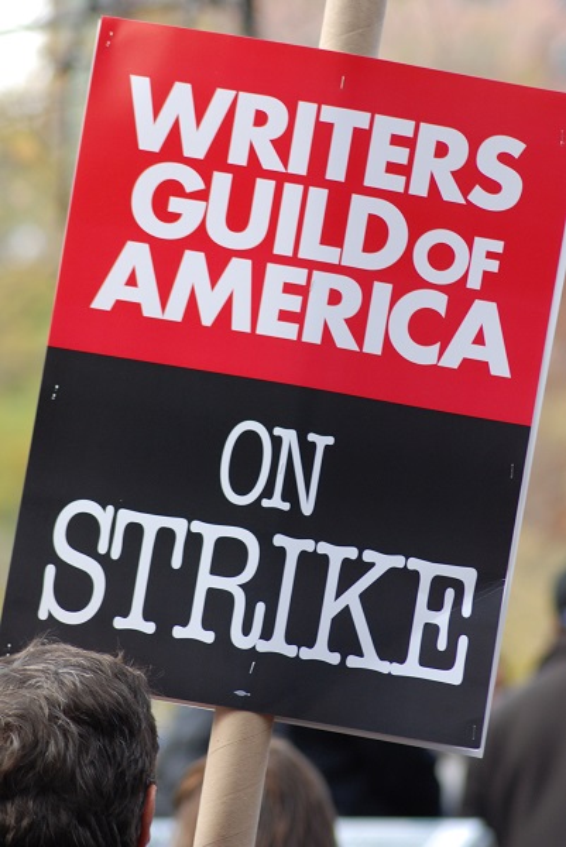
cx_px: 283
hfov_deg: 5.4
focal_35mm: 255
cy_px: 424
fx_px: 6003
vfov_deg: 8.1
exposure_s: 1/160
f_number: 4.8
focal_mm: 170
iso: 400
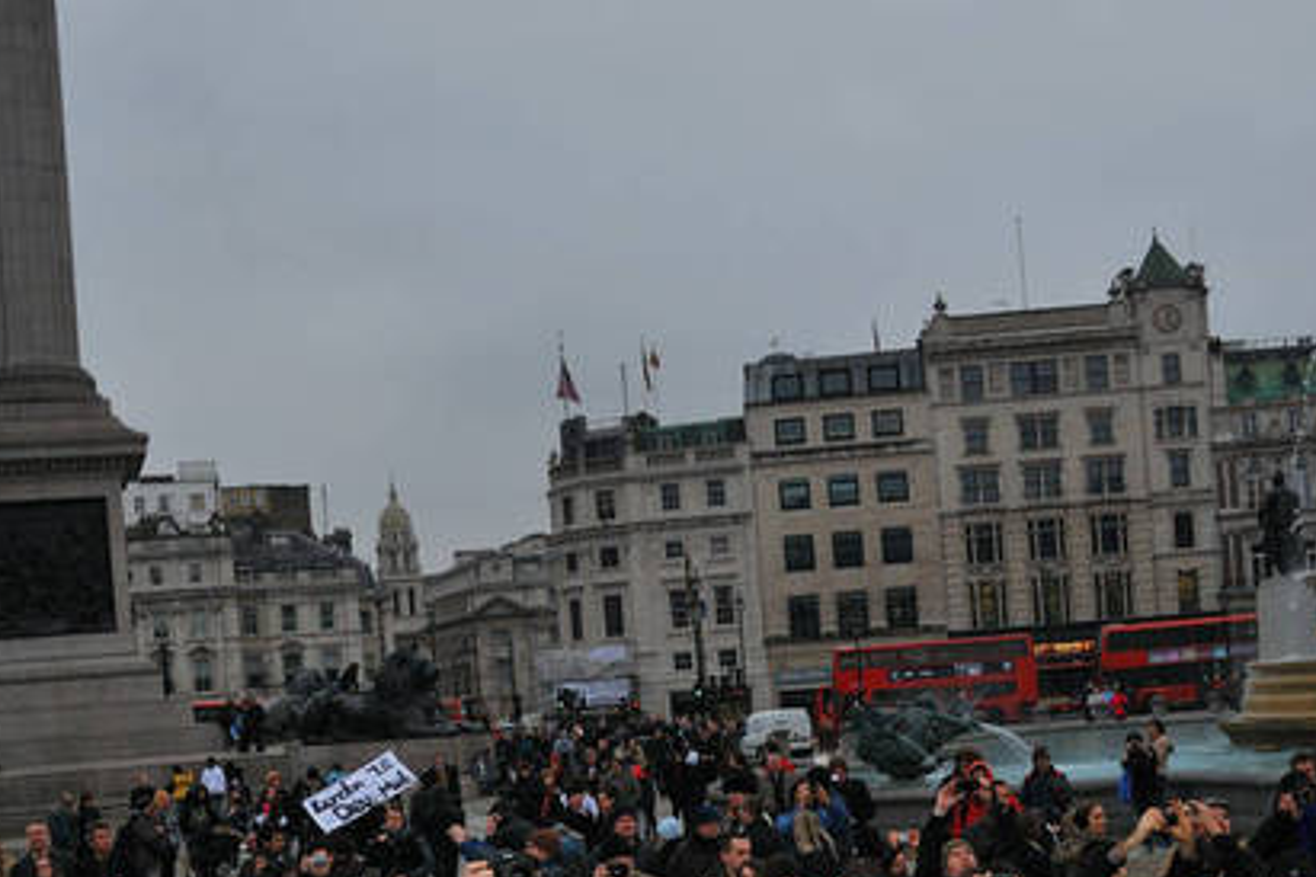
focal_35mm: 46
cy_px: 695
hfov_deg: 42.7
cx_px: 608
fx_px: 1681
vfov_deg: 28.6
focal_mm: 18
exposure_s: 1/200
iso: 100
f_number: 3.5
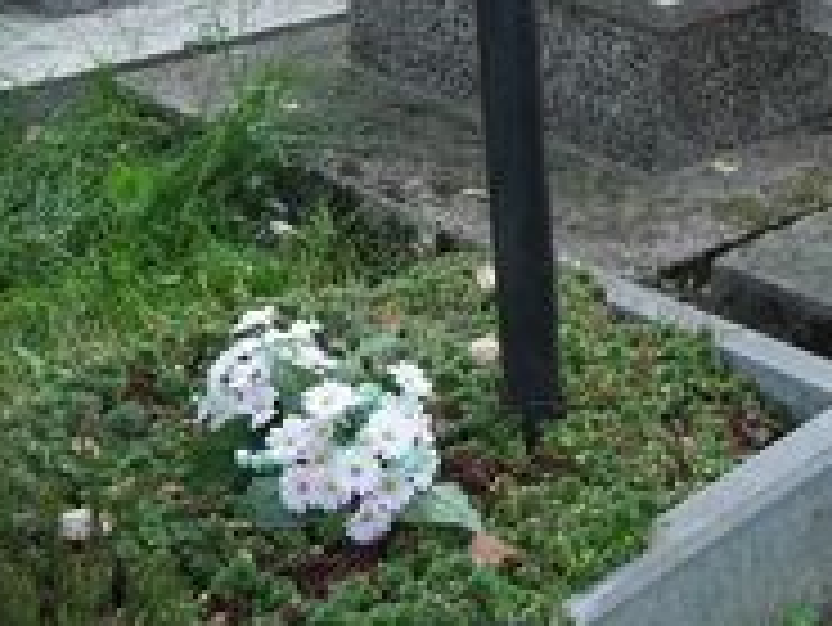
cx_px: 544
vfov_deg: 17.5
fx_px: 1996
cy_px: 27
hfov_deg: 23.5
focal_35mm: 83
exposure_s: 1/45
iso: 100
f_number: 2.5
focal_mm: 5.2
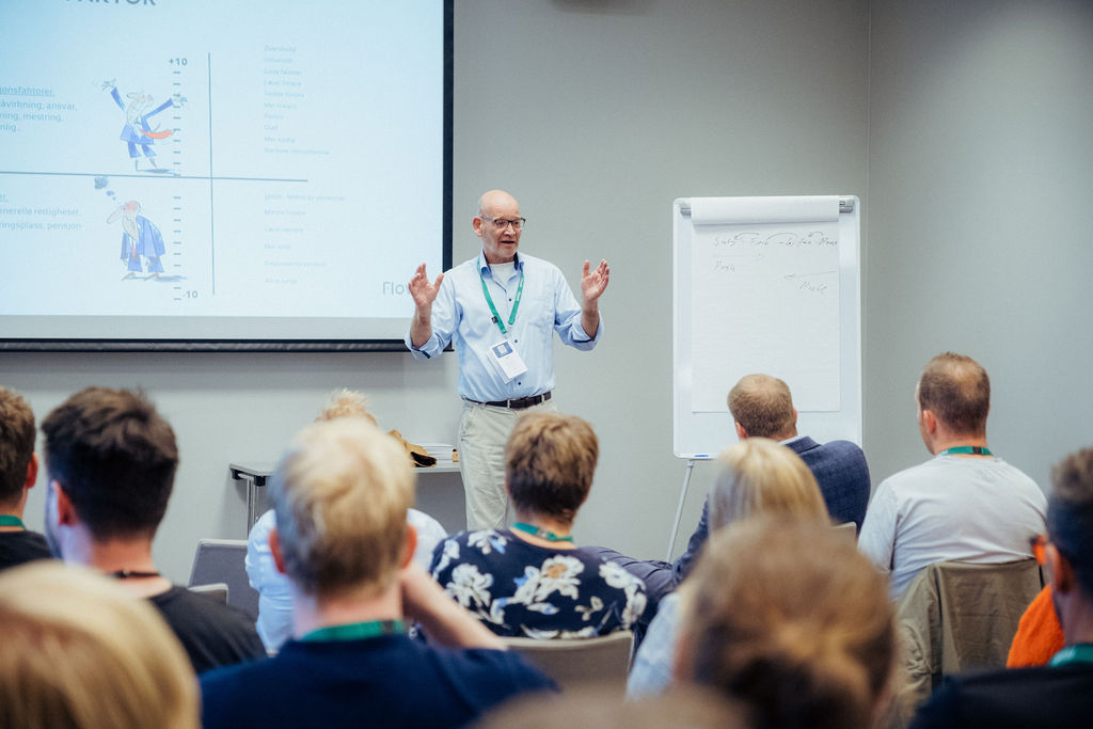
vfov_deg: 16.5
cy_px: 364
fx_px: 2520
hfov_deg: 24.5
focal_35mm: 83
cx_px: 546
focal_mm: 55
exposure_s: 1/160
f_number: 2.8
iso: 1600
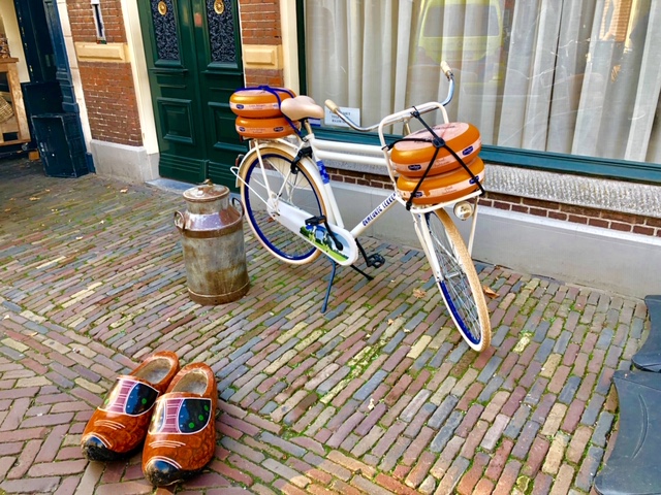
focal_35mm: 28
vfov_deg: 49.7
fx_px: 535
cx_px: 330
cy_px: 248
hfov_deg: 63.4
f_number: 1.8
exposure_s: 1/120
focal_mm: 4
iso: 25
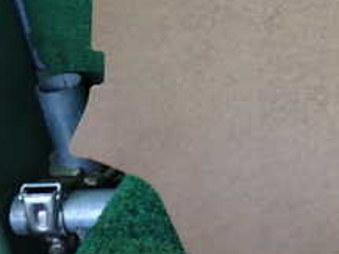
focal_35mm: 83
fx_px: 813
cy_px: 3
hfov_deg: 21.3
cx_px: 445
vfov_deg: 17.4
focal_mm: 5.4
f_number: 2.3
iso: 200
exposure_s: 1/40
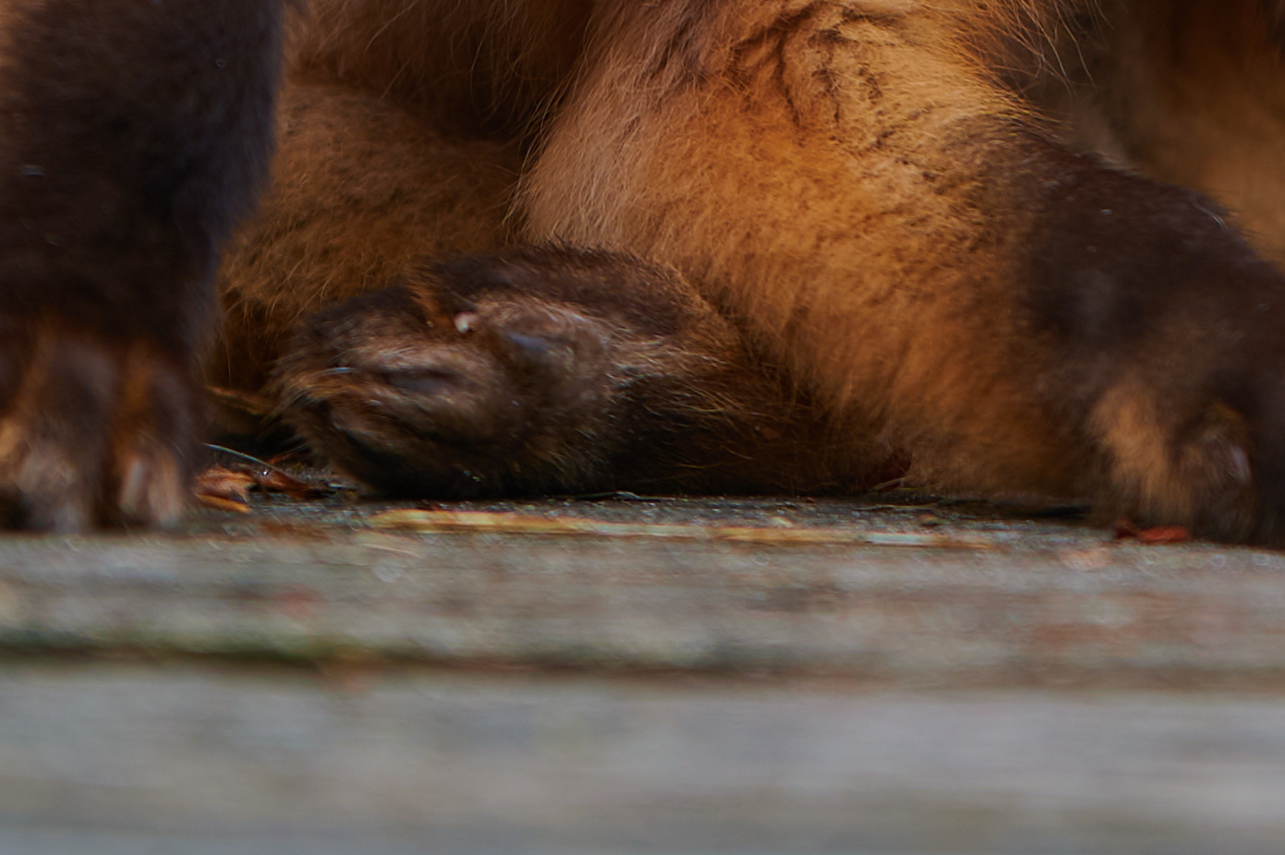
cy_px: -778
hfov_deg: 5.1
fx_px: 14270
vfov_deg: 3.4
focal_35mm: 400
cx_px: 1934
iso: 100
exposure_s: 1/320
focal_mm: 92
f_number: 3.2
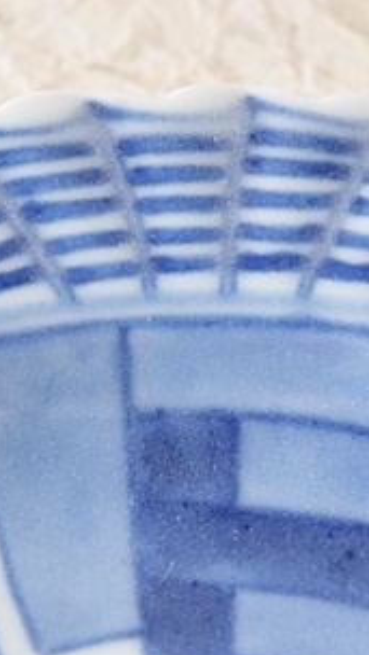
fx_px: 3955
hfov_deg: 5.3
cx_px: 231
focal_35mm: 227
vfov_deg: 9.5
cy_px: 533
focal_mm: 55
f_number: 5.6
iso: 800
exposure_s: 1/30
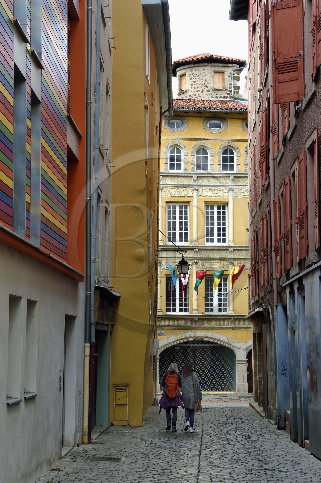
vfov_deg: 28.9
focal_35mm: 70
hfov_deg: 19.4
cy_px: 242
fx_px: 938
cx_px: 160
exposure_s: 1/160
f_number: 14
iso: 800
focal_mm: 70
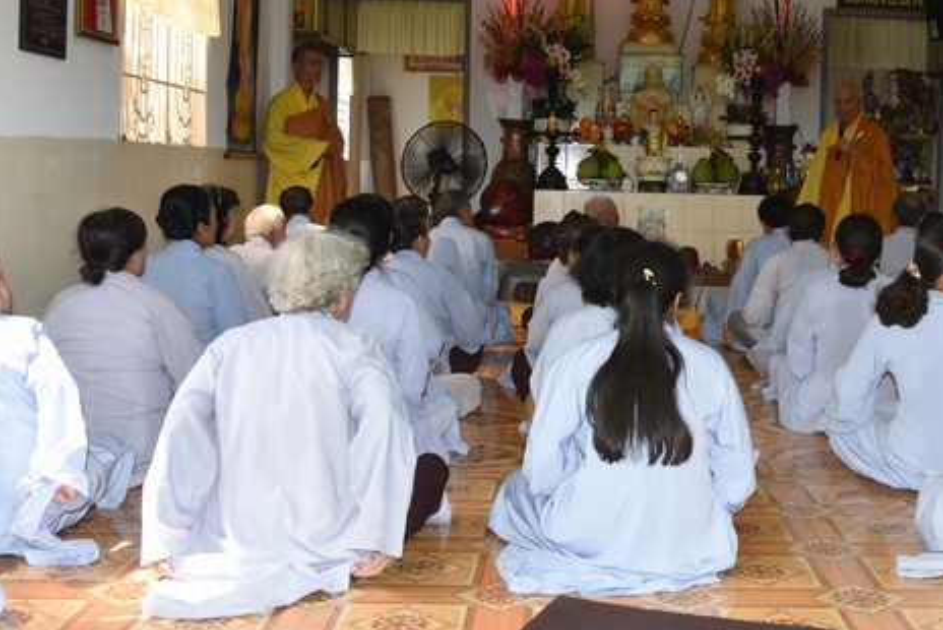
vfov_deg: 27.4
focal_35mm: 49
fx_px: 1284
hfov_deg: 39.7
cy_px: 228
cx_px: 656
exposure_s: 1/80
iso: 640
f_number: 6.3
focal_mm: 35
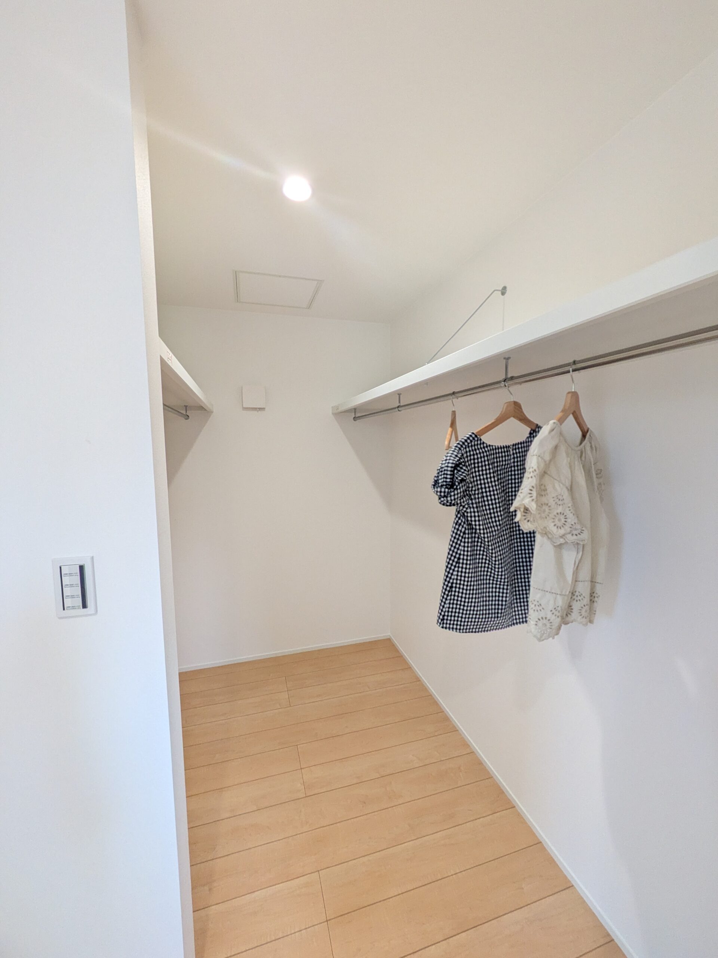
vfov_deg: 102.1
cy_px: 479
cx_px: 359
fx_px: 387
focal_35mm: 14
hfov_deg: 85.7
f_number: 2.2
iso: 189
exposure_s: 1/50
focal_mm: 1.83
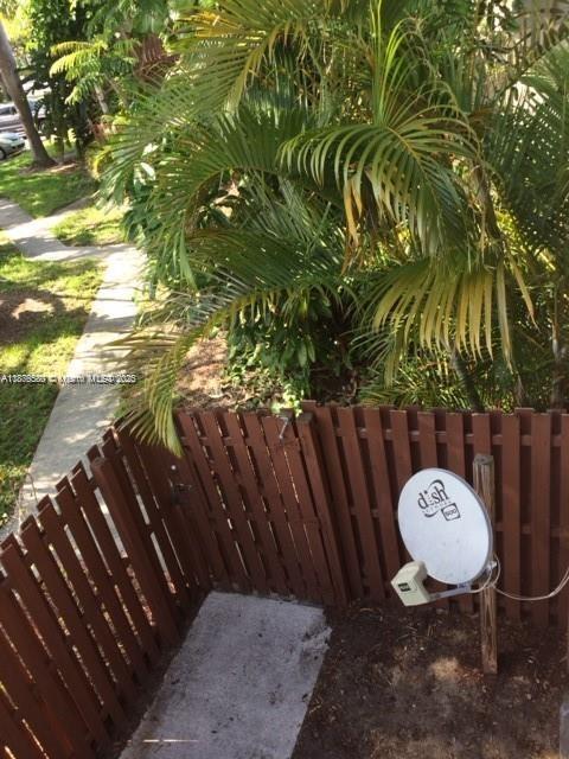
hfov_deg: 48.2
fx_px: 636
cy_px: 380
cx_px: 284
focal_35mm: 29
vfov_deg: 61.7
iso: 32
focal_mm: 4.15
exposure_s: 1/178
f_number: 2.2
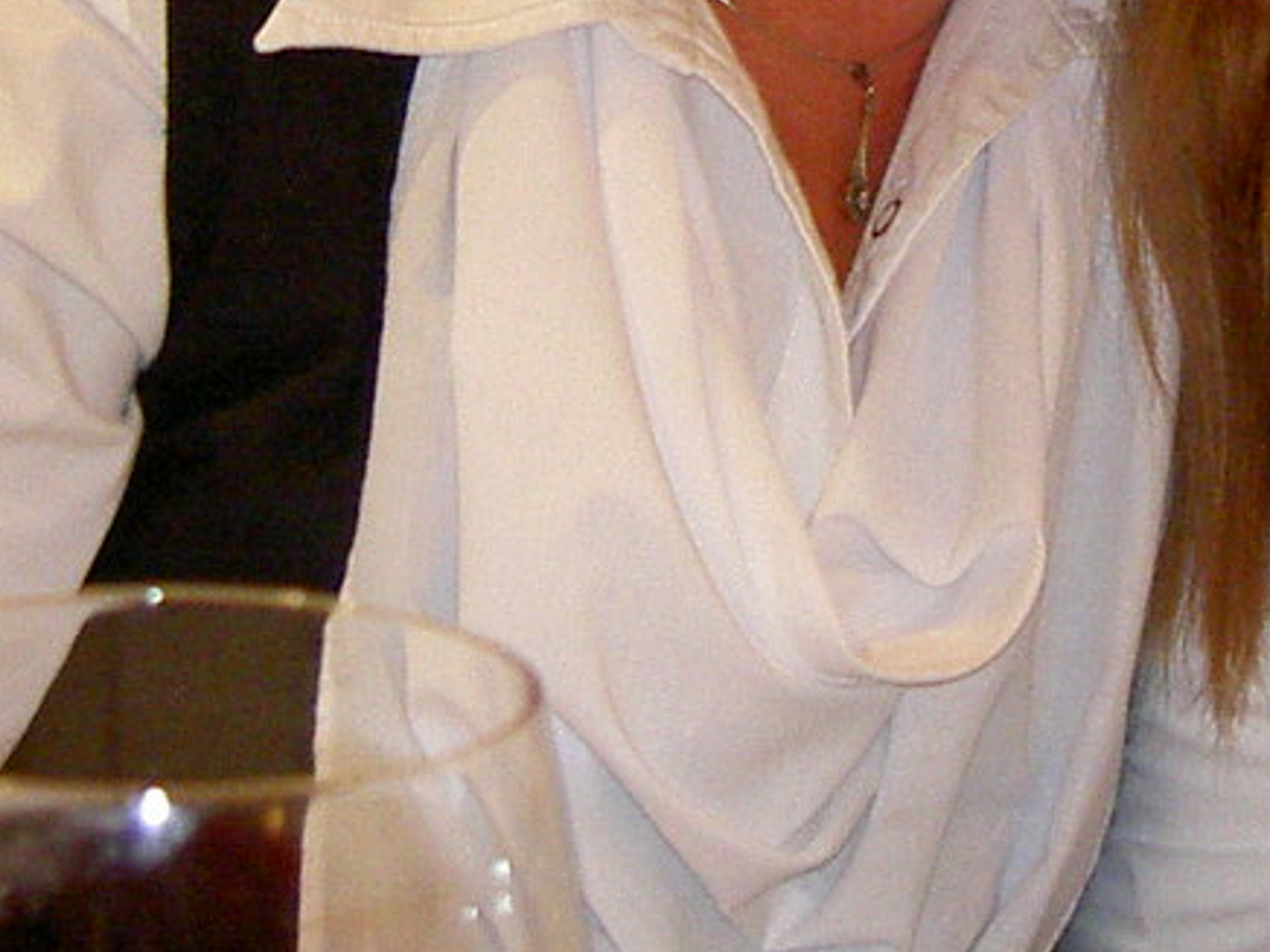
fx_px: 5246
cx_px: 888
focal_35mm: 143
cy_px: -344
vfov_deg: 10.1
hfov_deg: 13.8
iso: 100
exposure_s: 1/59.5
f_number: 2.8
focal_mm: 8
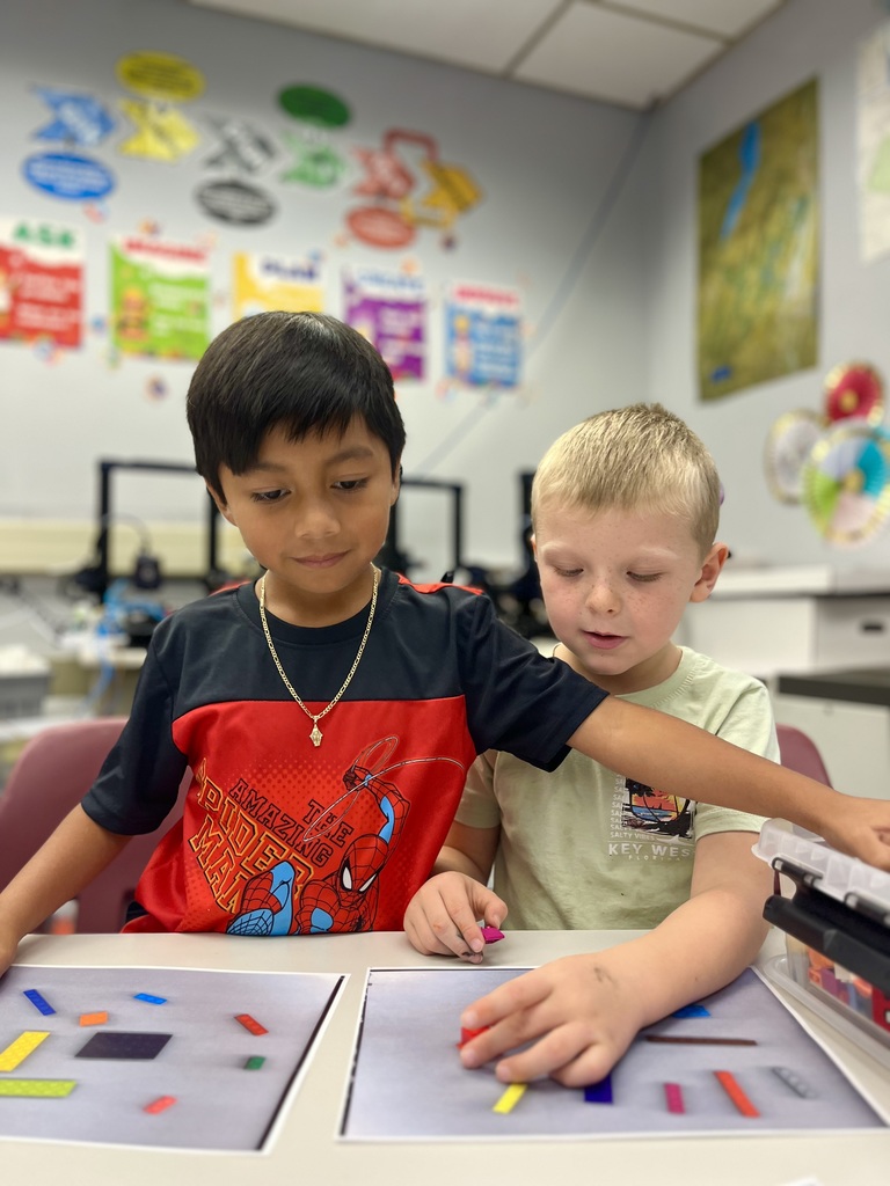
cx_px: 445
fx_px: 891
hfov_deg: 53.1
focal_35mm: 26
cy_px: 593
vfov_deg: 67.3
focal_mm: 5.1
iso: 125
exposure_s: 1/120
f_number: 1.6
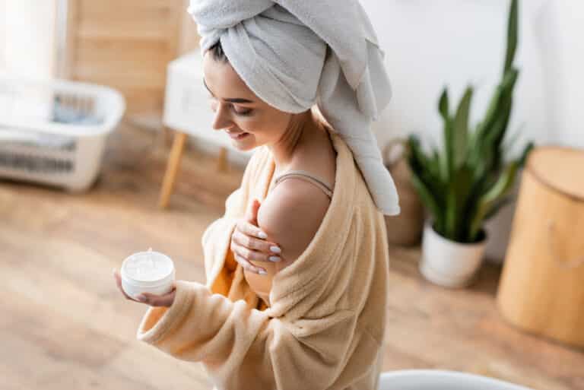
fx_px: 1380
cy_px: 195
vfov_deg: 16.1
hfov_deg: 23.9
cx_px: 292
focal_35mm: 85
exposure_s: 1/200
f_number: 2.8
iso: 160
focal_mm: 85
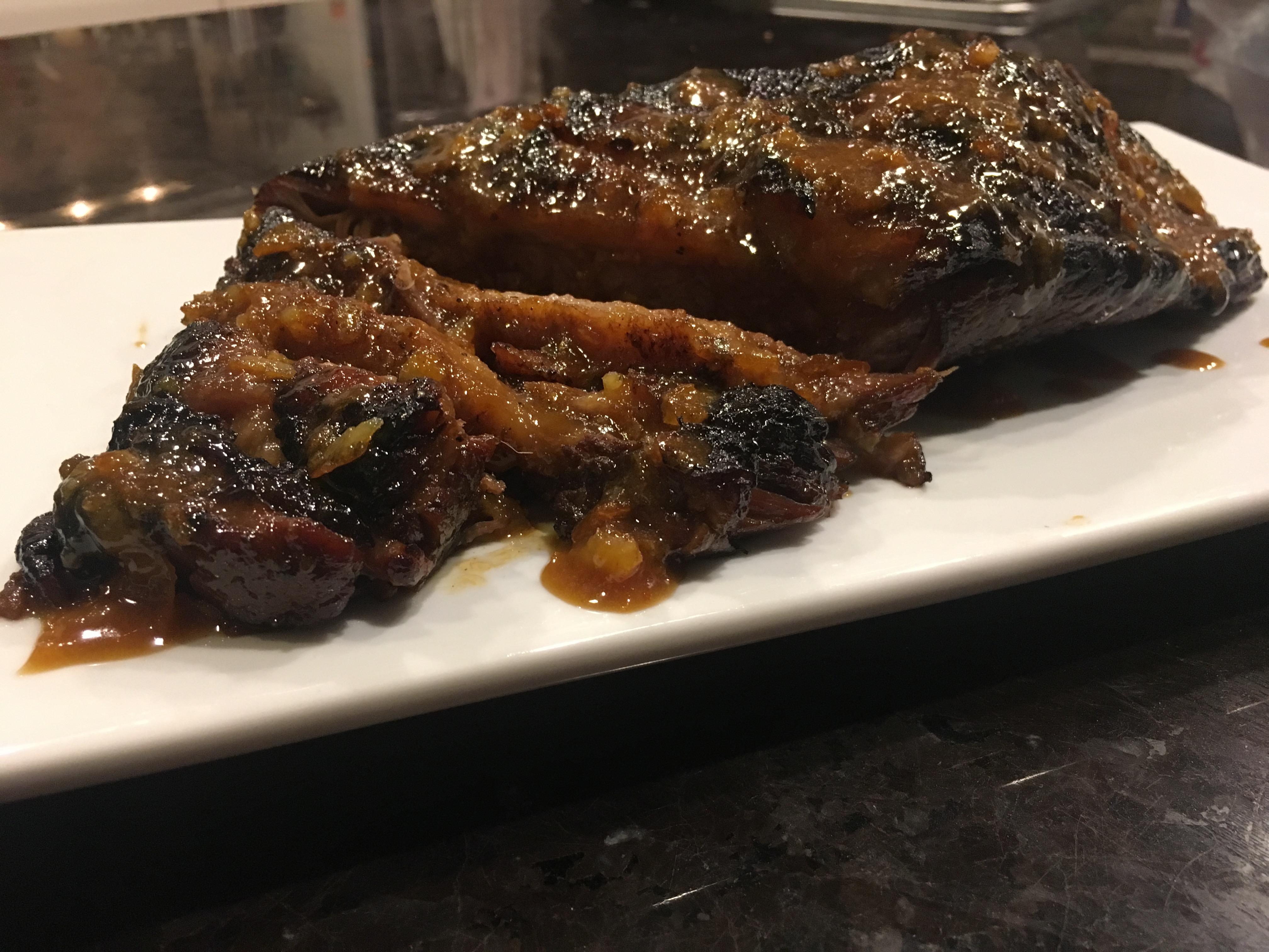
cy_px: 476
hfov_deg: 61.7
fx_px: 1063
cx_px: 634
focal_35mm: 29
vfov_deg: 48.2
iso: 200
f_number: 2.2
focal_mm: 4.15
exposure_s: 1/30
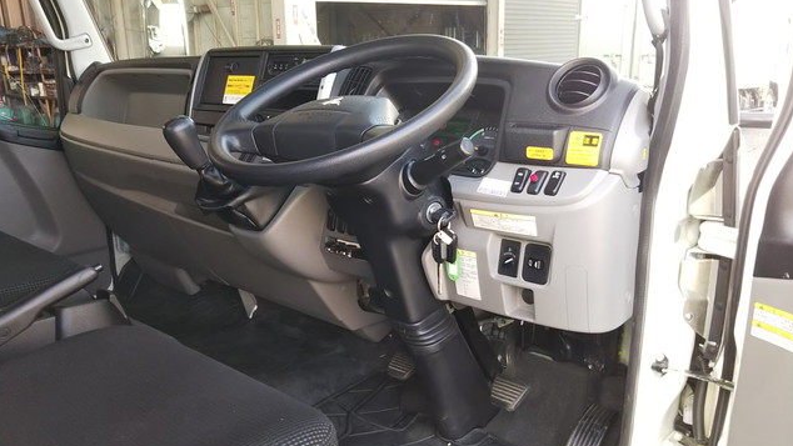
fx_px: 694
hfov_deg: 59.5
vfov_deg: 35.6
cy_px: 264
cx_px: 398
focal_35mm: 33
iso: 40
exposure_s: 1/60
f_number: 2.2
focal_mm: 4
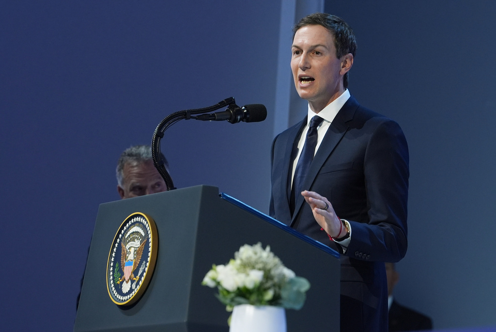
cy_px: 166
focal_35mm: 192
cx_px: 248
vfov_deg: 7.2
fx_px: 2648
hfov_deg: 10.7
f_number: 3.5
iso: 1250
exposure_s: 1/320
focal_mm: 128
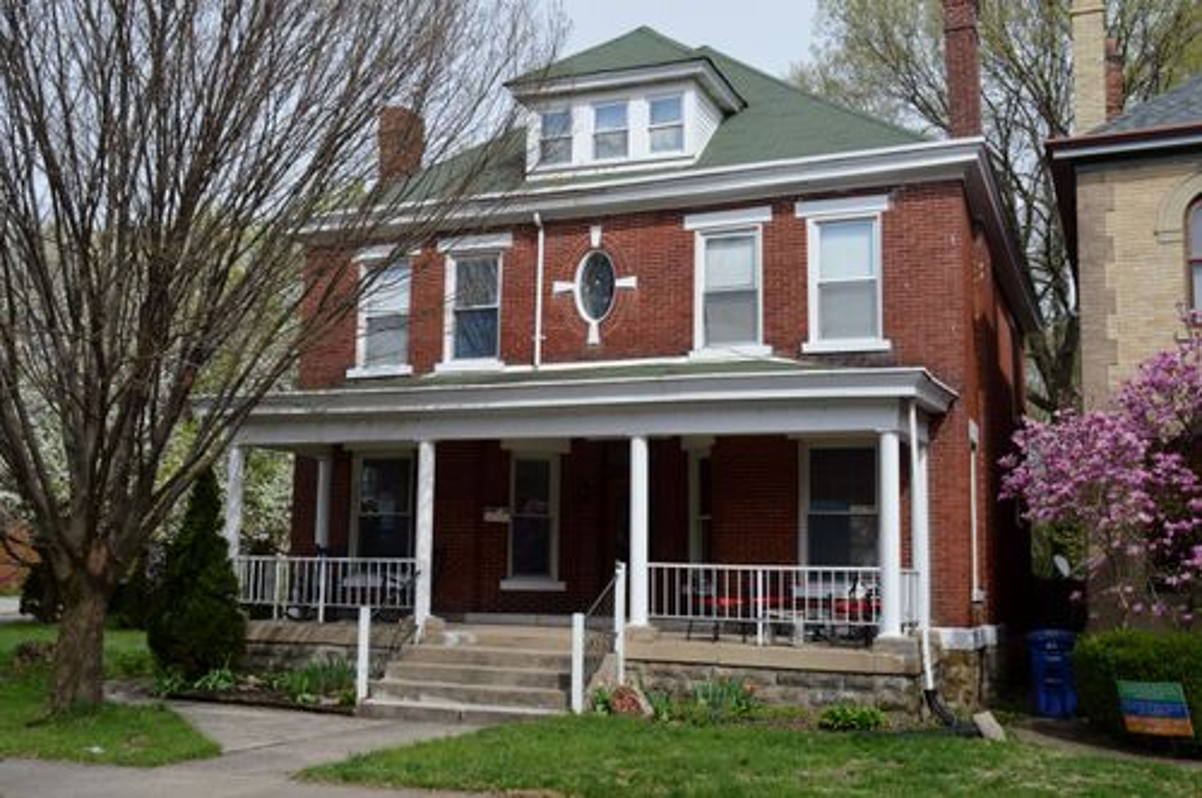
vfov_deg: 35.4
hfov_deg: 51.3
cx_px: 601
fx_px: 1250
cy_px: 399
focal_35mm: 38
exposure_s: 1/1600
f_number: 6.3
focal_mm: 25
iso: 400
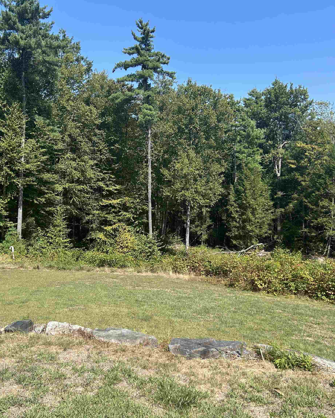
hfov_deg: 43.1
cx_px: 128
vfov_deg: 52.8
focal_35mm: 34
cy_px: 208
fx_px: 421
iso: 50
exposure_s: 1/2165
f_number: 1.5
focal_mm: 5.7
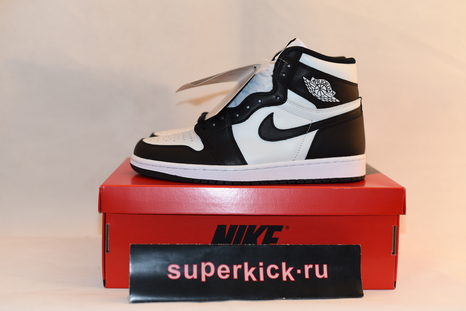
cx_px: 233
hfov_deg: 39.6
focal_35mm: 50
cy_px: 156
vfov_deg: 27.0
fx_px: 647
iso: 100
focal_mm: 50
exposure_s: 1/60
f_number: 2.8
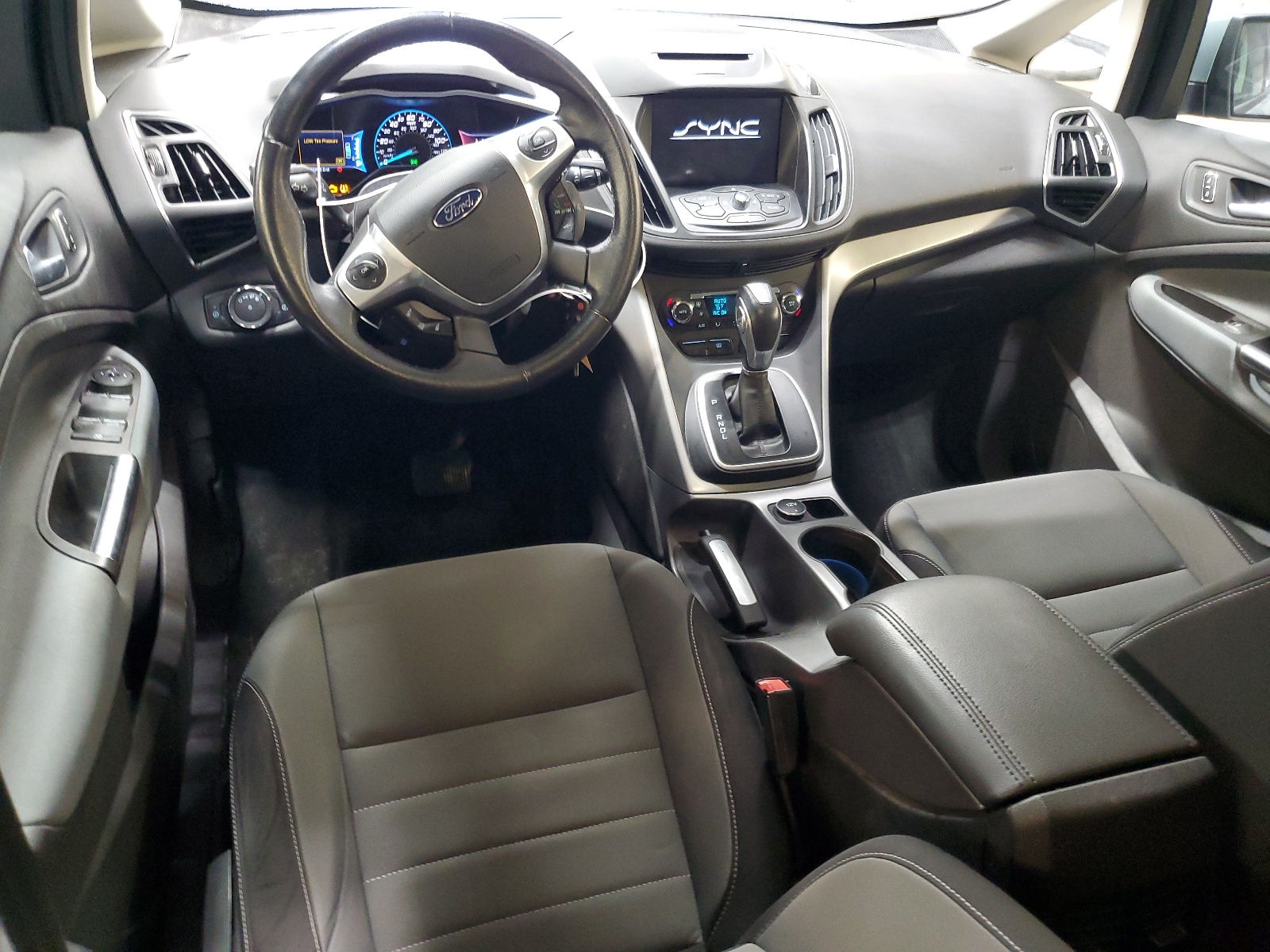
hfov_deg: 67.3
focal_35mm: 26
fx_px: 954
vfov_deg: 53.1
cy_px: 476
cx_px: 635
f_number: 1.5
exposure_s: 1/24
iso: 287
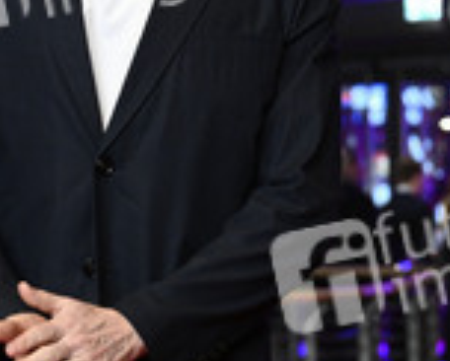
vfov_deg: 6.8
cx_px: 154
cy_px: 115
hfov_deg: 8.5
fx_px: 3027
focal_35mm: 227
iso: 5000
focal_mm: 92
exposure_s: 1/200
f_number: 5.6
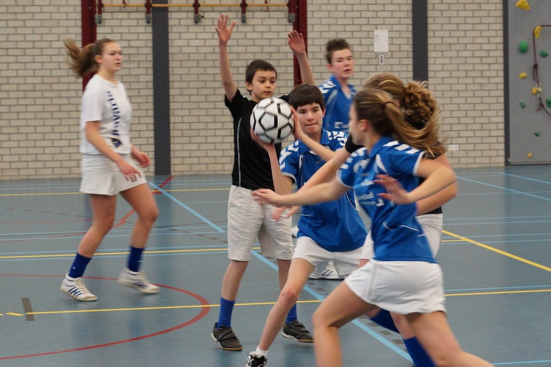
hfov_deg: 27.0
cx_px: 276
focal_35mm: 75
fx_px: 1147
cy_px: 184
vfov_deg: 18.2
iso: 1250
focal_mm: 50
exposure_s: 1/160
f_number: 4
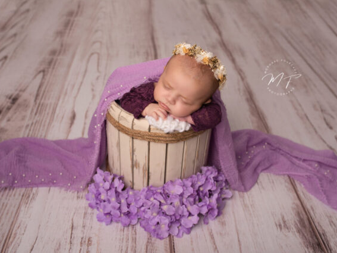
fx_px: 370
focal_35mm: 38
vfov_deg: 37.7
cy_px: 126
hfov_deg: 49.0
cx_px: 172
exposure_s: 1/160
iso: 100
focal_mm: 35
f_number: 4
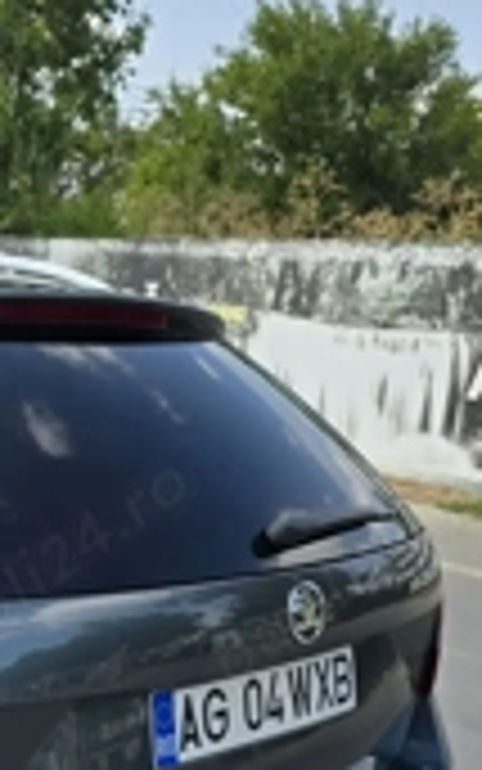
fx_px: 1197
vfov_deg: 34.3
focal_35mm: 57
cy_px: 648
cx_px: -117
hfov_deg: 21.0
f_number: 1.7
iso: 12
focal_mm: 6.3
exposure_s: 1/547
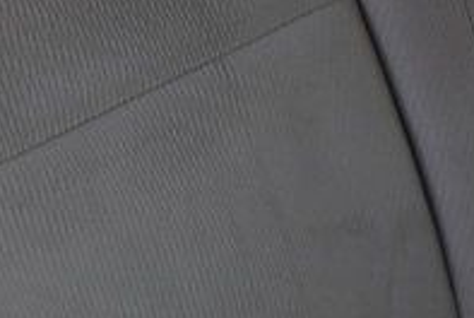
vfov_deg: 9.8
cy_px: -10
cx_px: 294
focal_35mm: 140
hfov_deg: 14.6
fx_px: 1846
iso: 400
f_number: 6.3
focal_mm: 18
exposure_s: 1/15
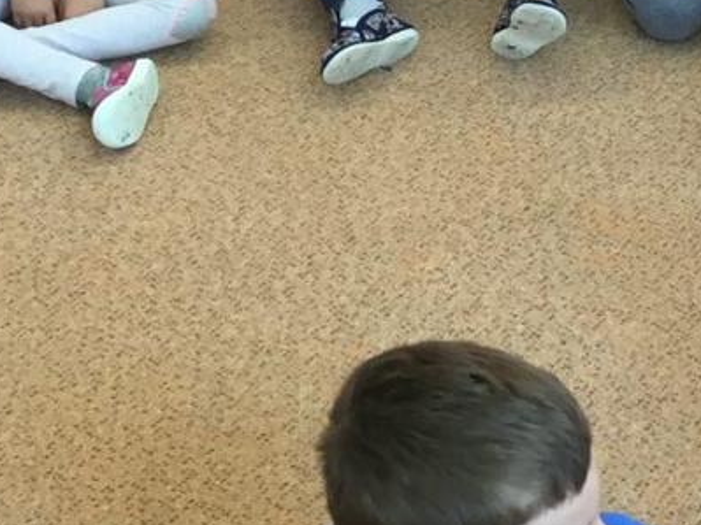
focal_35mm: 104
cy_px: -16
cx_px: 504
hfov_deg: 18.8
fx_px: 2105
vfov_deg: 14.0
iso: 40
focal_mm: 3.3
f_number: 2.4
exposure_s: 1/33
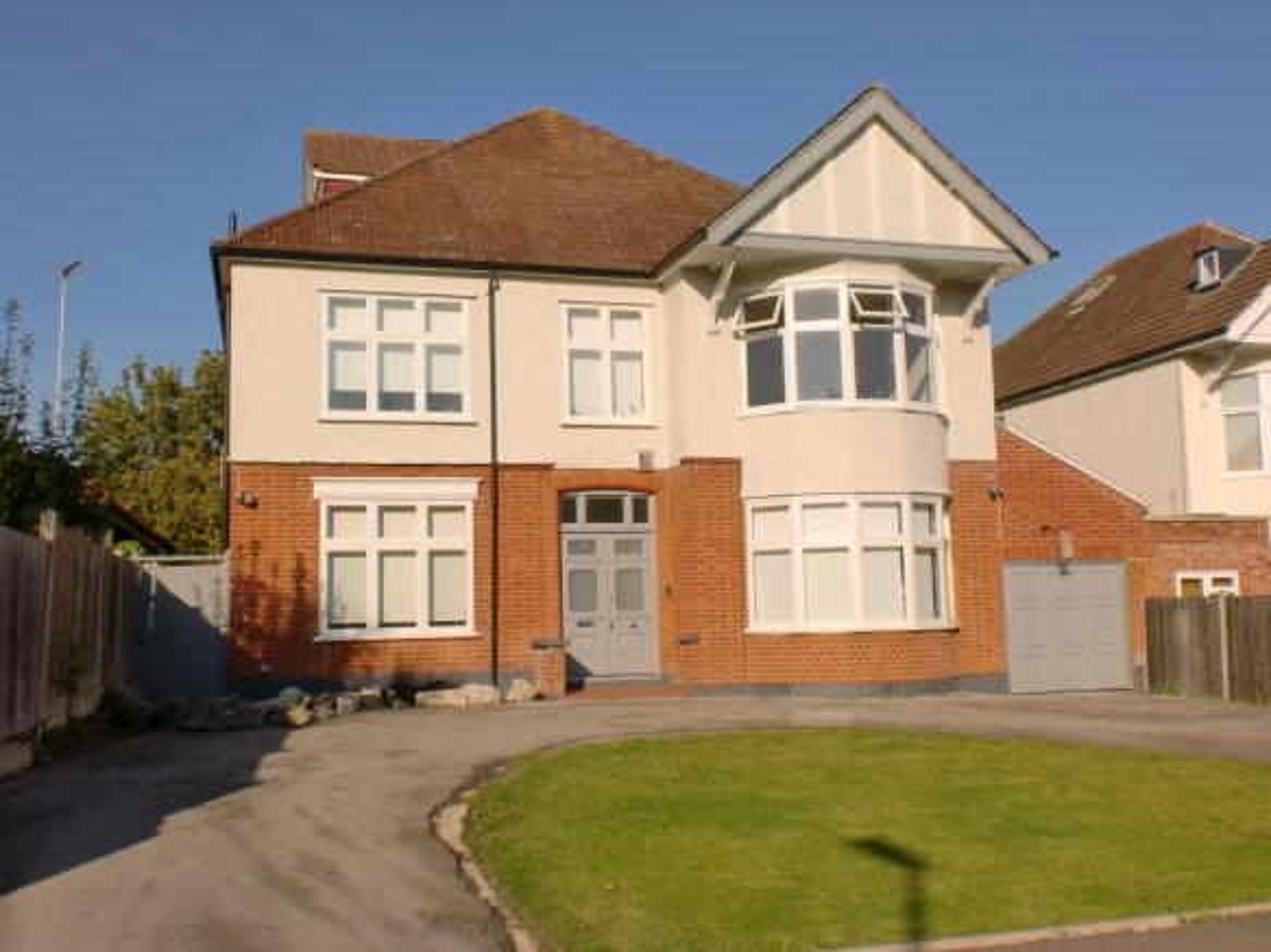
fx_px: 1285
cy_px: 476
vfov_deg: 40.7
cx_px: 636
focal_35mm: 35
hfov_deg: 52.6
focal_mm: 6.3
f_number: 5.6
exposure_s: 1/500
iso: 64
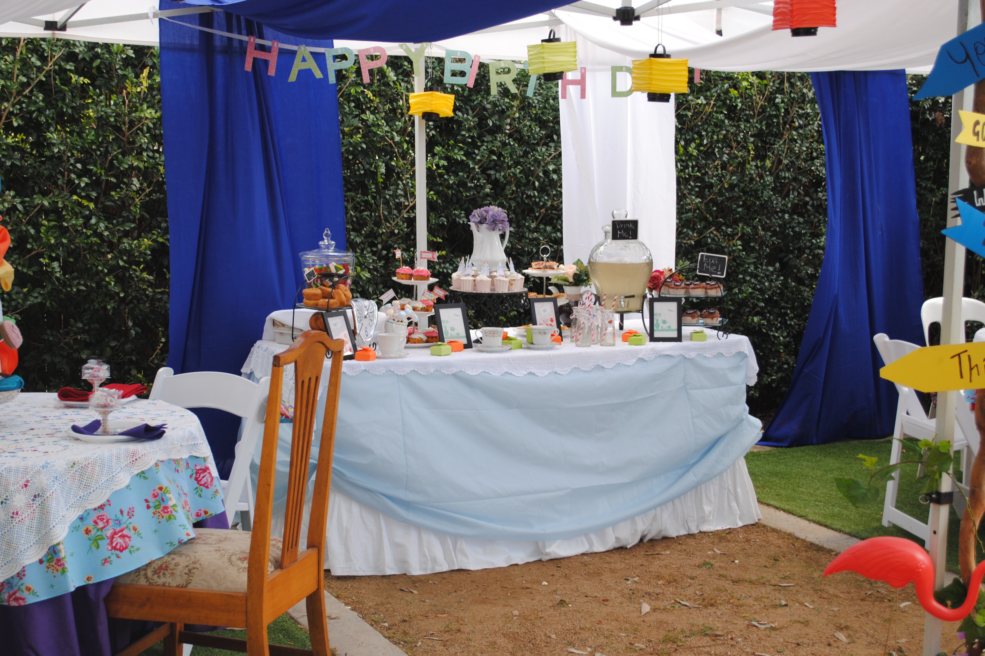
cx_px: 491
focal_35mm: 52
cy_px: 332
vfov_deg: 26.0
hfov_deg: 38.2
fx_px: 1423
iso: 200
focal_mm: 34
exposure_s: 1/100
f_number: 5
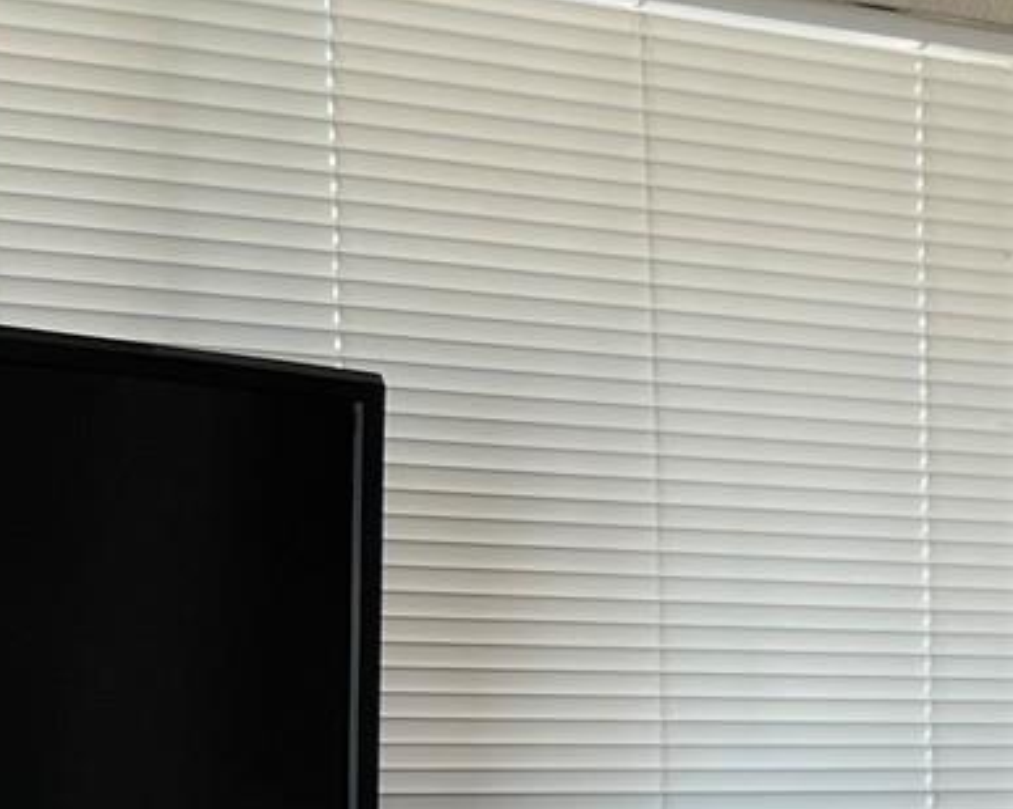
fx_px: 3146
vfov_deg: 14.3
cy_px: 919
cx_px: 2021
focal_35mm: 105
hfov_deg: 15.0
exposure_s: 1/121
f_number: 1.5
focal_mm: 5.7
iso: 50
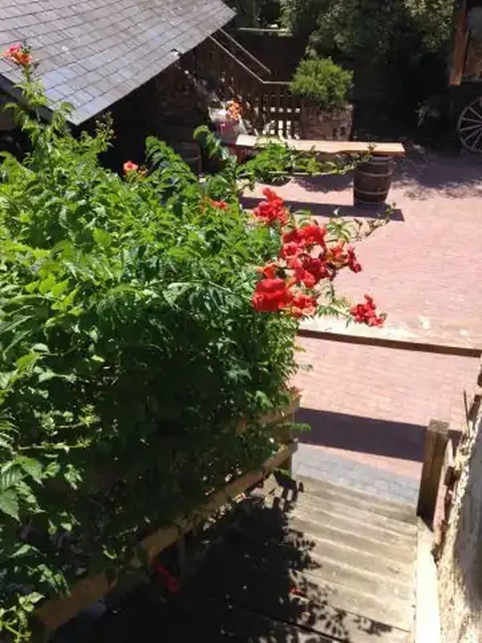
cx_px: 241
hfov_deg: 43.0
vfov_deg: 55.3
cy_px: 322
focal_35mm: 33
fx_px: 612
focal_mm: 4.12
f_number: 2.4
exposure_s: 1/834
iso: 50
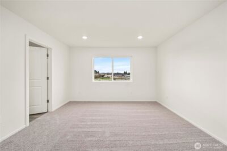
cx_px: 114
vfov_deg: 85.5
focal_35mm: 13
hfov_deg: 108.3
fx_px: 82
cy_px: 76
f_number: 6.3
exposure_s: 1/125
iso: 80
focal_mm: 13
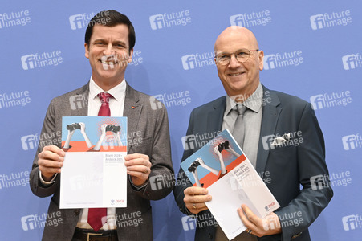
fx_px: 553
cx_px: 181
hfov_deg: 36.3
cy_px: 120
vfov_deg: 24.6
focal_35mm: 55
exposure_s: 1/400
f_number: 4.5
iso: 5000
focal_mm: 55
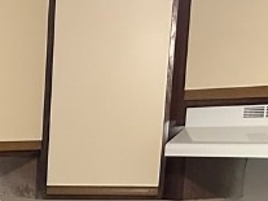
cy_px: 414
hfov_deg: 15.6
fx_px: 921
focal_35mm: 119
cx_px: -101
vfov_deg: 11.2
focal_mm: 6.86
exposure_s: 1/60
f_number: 1.78
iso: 640
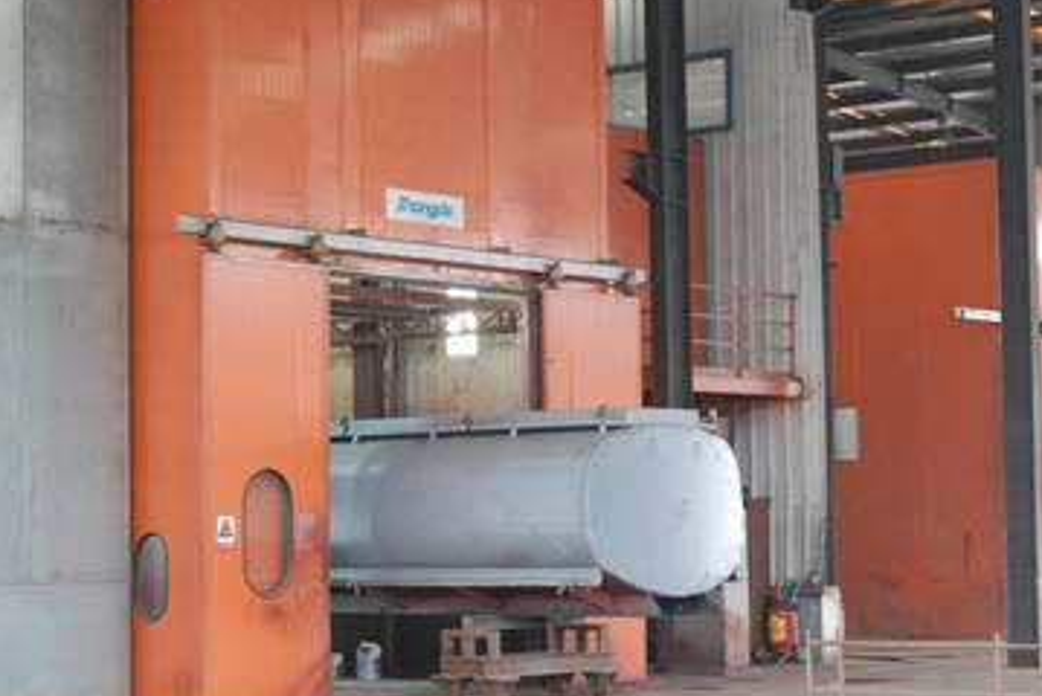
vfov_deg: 15.6
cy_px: 329
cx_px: 531
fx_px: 2544
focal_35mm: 88
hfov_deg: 23.1
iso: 1600
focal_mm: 35
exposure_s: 1/20
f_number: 8
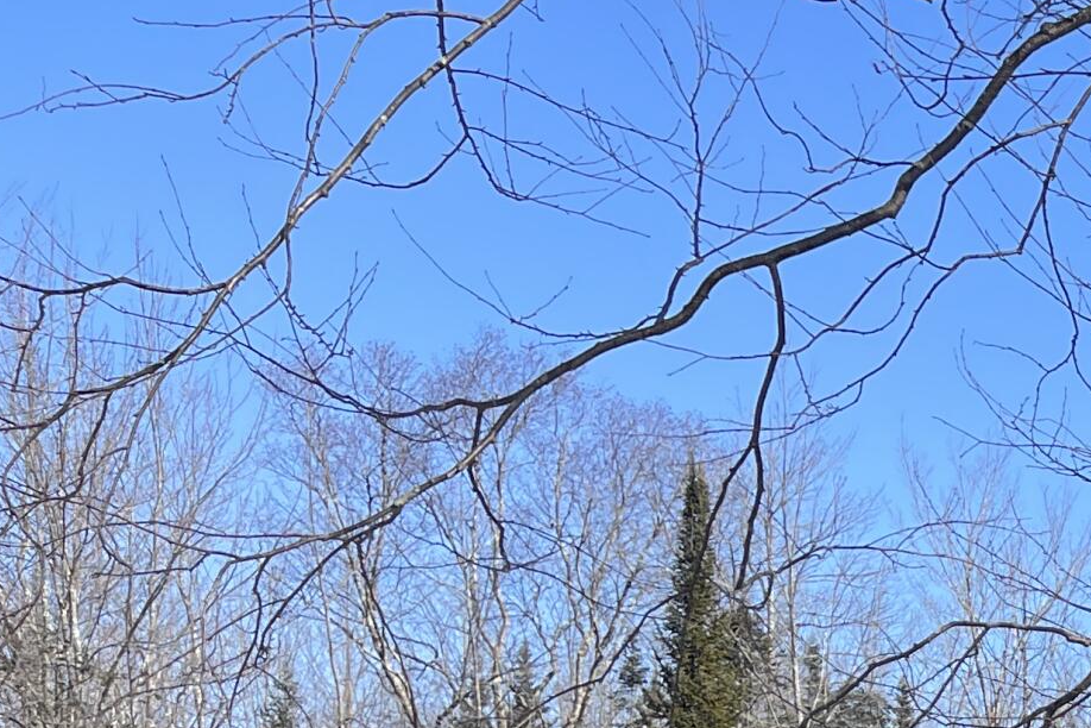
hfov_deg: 19.7
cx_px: 1770
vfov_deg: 14.1
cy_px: 1329
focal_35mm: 85
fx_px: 2576
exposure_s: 1/1883
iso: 32
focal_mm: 5.1
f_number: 1.6
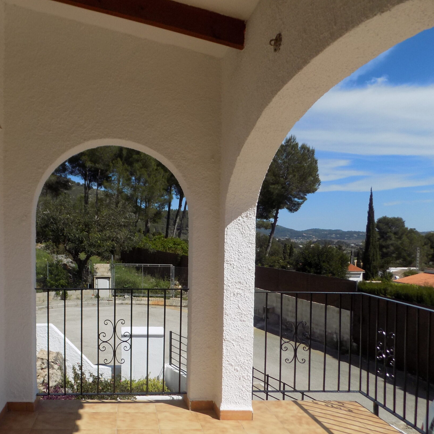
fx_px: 454
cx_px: 123
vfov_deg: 50.9
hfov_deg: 49.6
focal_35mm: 32
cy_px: 250
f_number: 9.9
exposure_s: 1/250
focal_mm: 4
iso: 80
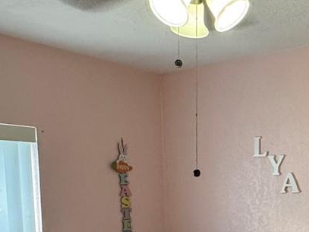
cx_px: 251
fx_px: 491
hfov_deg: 33.8
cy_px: 226
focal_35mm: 55
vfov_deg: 25.4
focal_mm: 2.22
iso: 250
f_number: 2.2
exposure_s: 1/60
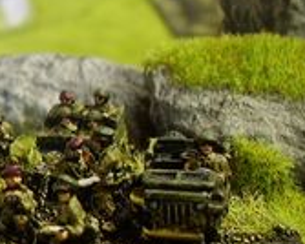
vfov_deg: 21.8
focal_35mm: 70
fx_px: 633
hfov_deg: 26.3
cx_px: 33
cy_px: 162
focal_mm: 5.8
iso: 100
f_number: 2.9
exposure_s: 1/5
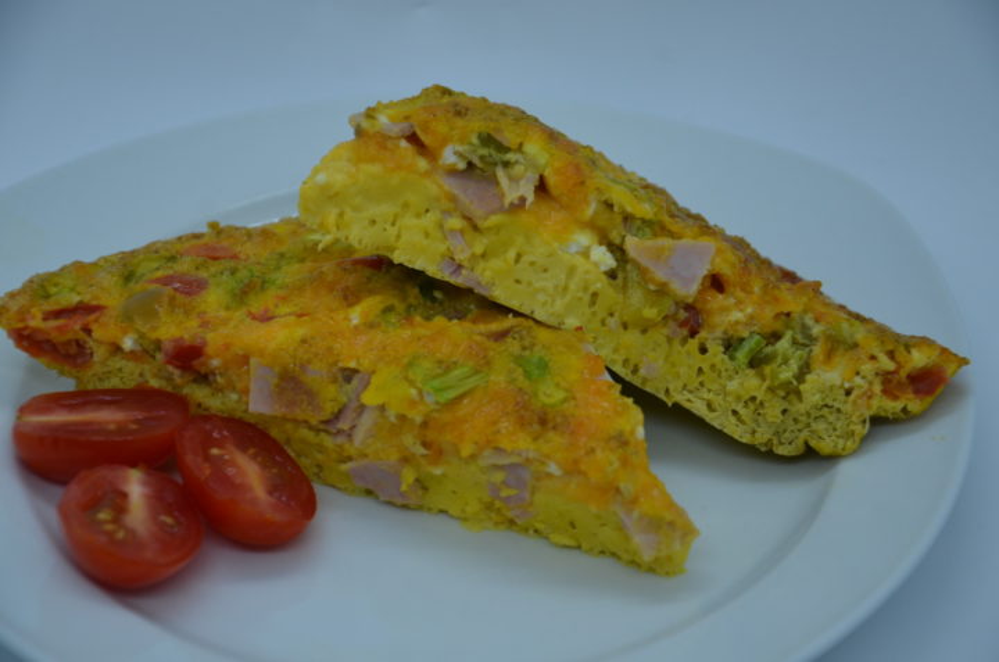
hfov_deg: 19.5
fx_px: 2908
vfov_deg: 13.0
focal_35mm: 105
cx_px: 500
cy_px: 331
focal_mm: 70
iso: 450
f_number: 5.3
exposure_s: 1/250
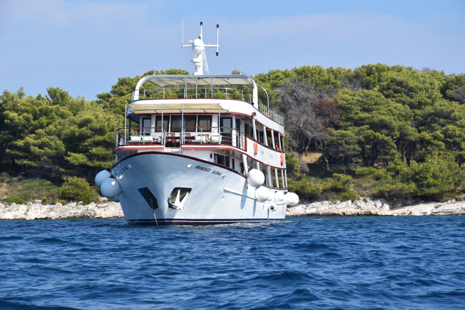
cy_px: 155
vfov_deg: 8.7
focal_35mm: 158
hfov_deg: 13.0
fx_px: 2035
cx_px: 232
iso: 200
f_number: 10
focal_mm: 105
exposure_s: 1/400
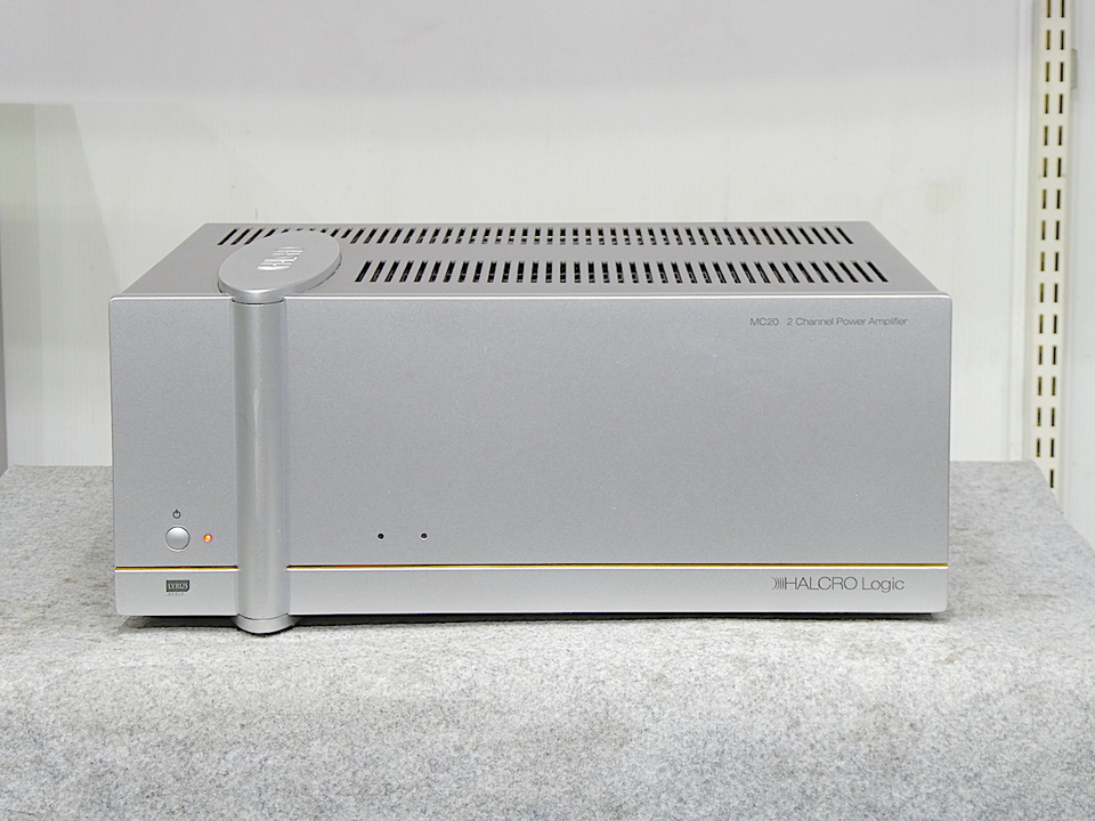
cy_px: 410
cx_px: 548
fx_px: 2847
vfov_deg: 16.4
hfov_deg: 21.8
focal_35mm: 90
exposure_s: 1/10
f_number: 4.9
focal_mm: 16.1
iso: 200
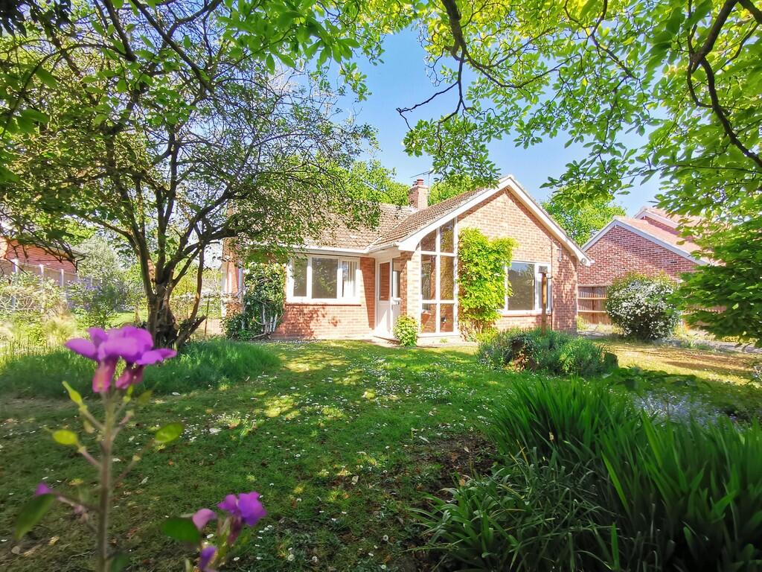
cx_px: 381
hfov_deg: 91.0
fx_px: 374
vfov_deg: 74.7
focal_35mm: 17
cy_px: 286
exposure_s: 1/184
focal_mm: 2.26
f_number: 2.2
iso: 50
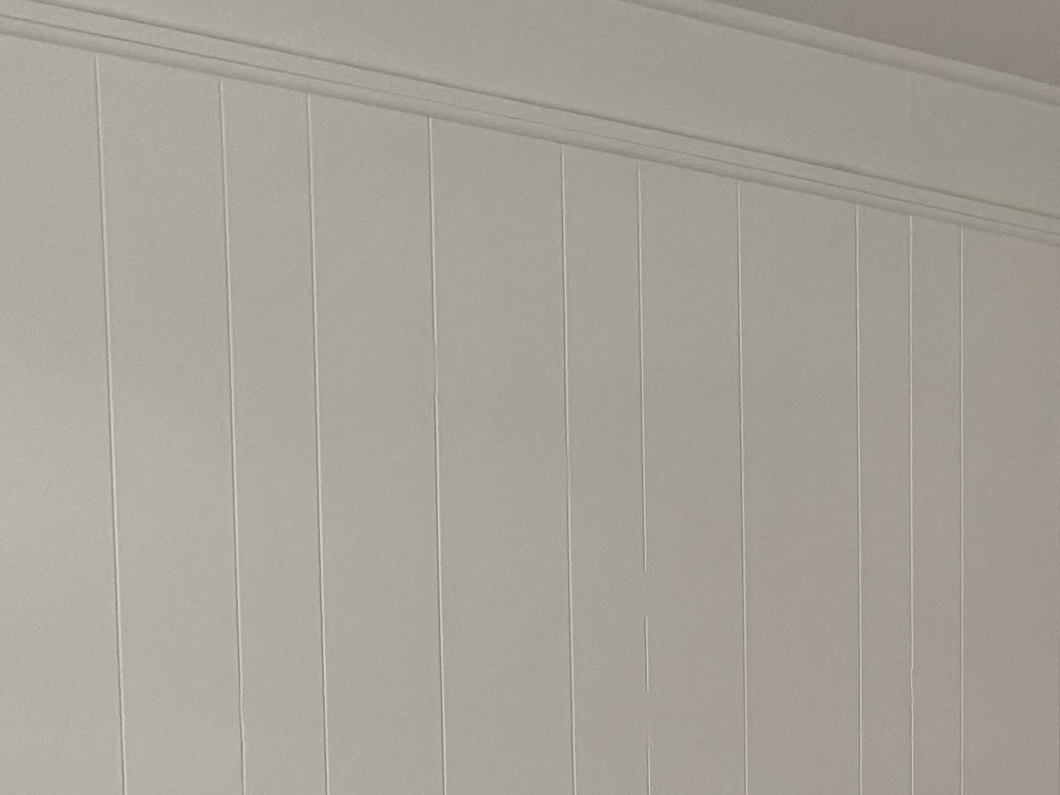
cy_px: 987
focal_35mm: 72
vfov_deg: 19.1
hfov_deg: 24.5
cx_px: 1276
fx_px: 2205
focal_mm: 6.76
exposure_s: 1/60
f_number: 1.78
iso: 320
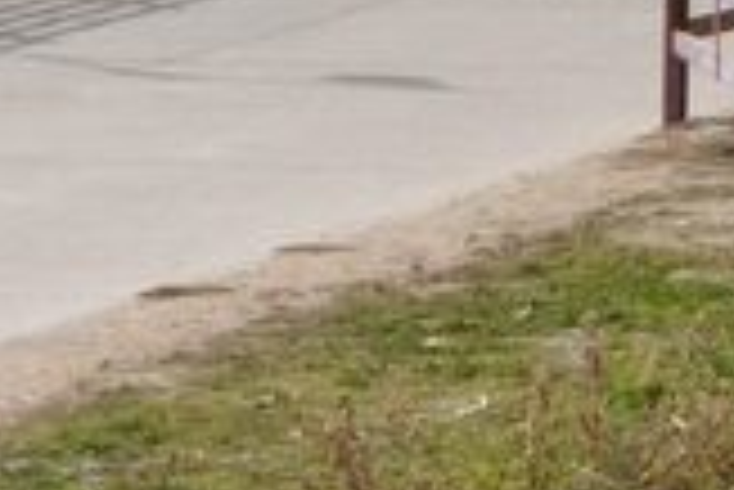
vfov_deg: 2.5
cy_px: -56
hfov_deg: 3.7
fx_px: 11253
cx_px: -725
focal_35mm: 551
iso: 3200
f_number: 14
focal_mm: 75
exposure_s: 1/3200
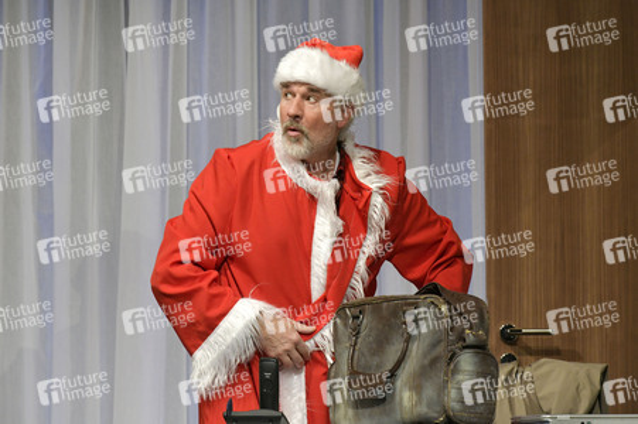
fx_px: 3099
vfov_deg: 7.8
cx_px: 319
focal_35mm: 175
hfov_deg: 11.8
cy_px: 212
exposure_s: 1/250
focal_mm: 175
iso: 2500
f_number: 6.3
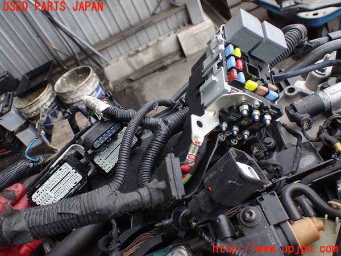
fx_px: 296
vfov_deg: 46.8
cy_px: 128
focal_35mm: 30
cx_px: 170
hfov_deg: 60.0
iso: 200
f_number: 2.3
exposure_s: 1/125
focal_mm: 5.4
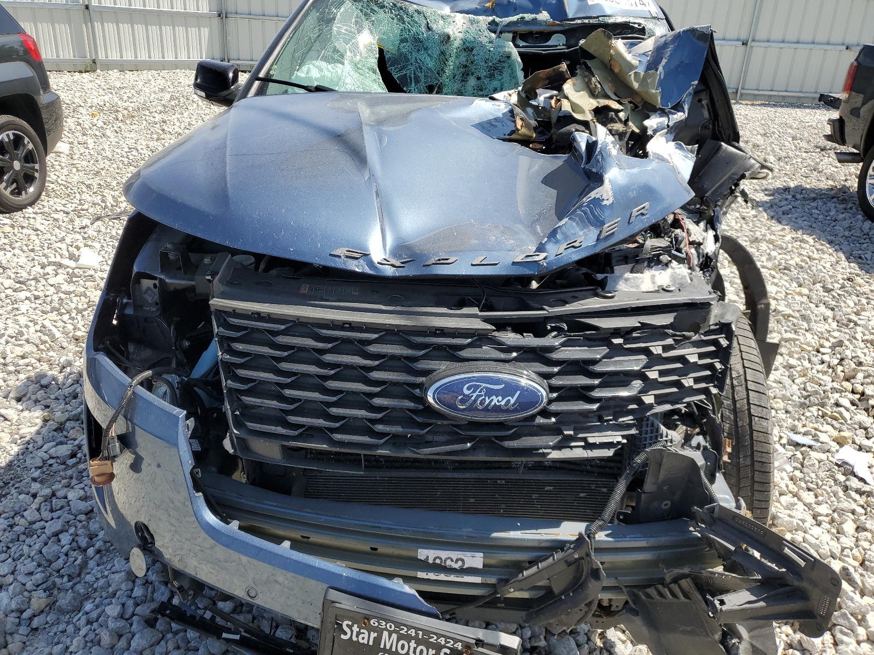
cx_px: 437
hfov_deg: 67.3
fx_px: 656
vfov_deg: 53.1
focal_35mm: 26
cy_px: 328
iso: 50
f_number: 1.5
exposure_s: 1/2500
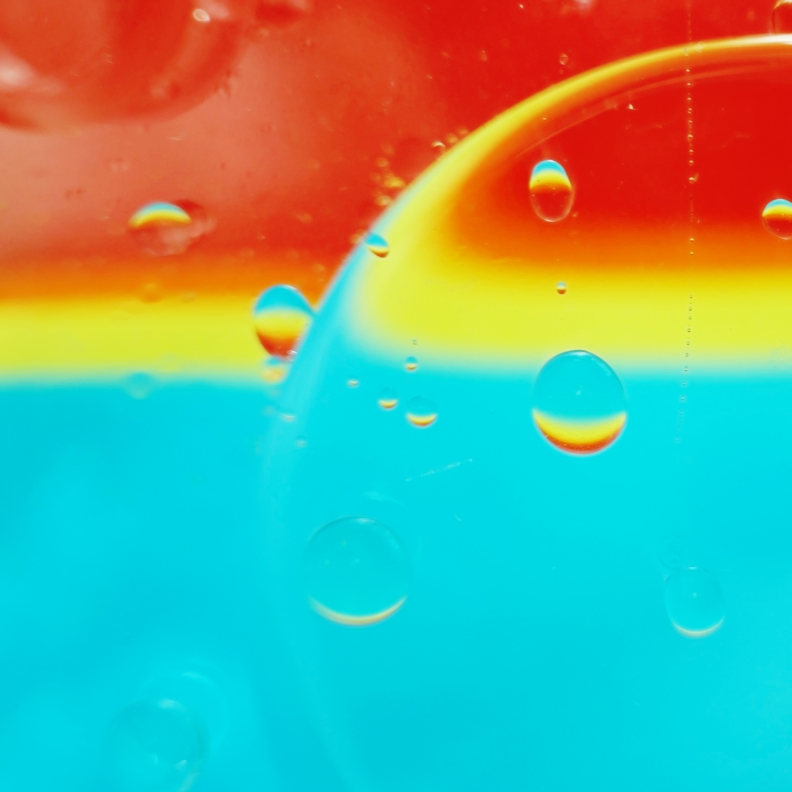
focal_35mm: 120
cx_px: 775
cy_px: 279
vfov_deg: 14.5
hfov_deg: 14.3
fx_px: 3106
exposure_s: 1/25
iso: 160
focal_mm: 70
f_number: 5.6
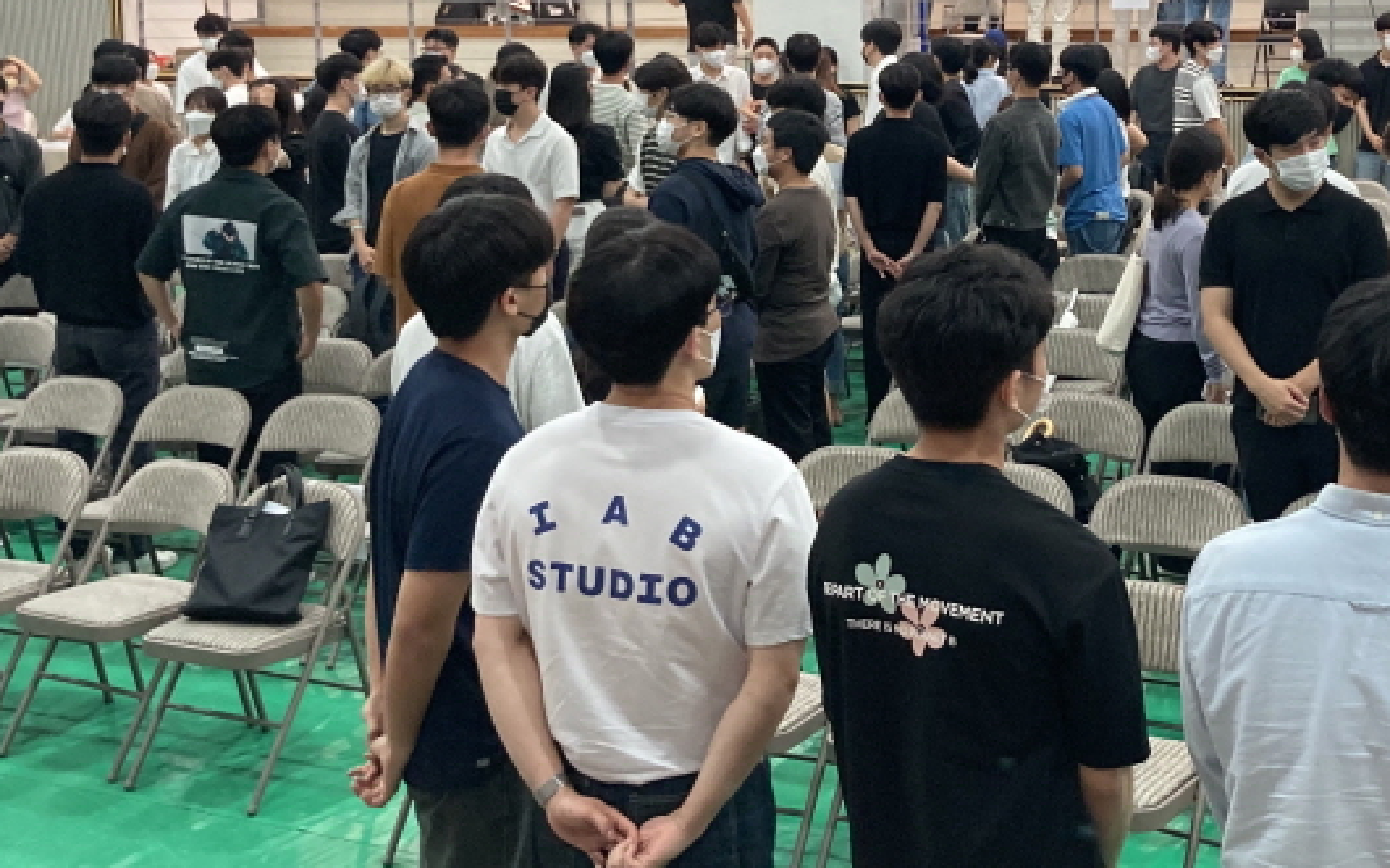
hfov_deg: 35.4
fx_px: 2121
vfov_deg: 22.8
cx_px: 1052
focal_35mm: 56
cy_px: 173
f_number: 1.8
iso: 160
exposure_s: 1/60
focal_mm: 3.99
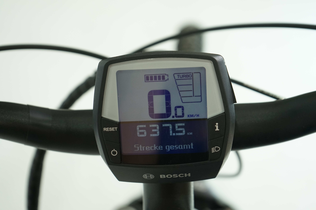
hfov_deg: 33.4
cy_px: 105
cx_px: 158
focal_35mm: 60
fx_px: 527
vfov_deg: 22.6
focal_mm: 60
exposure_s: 1/200
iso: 1600
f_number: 5.6
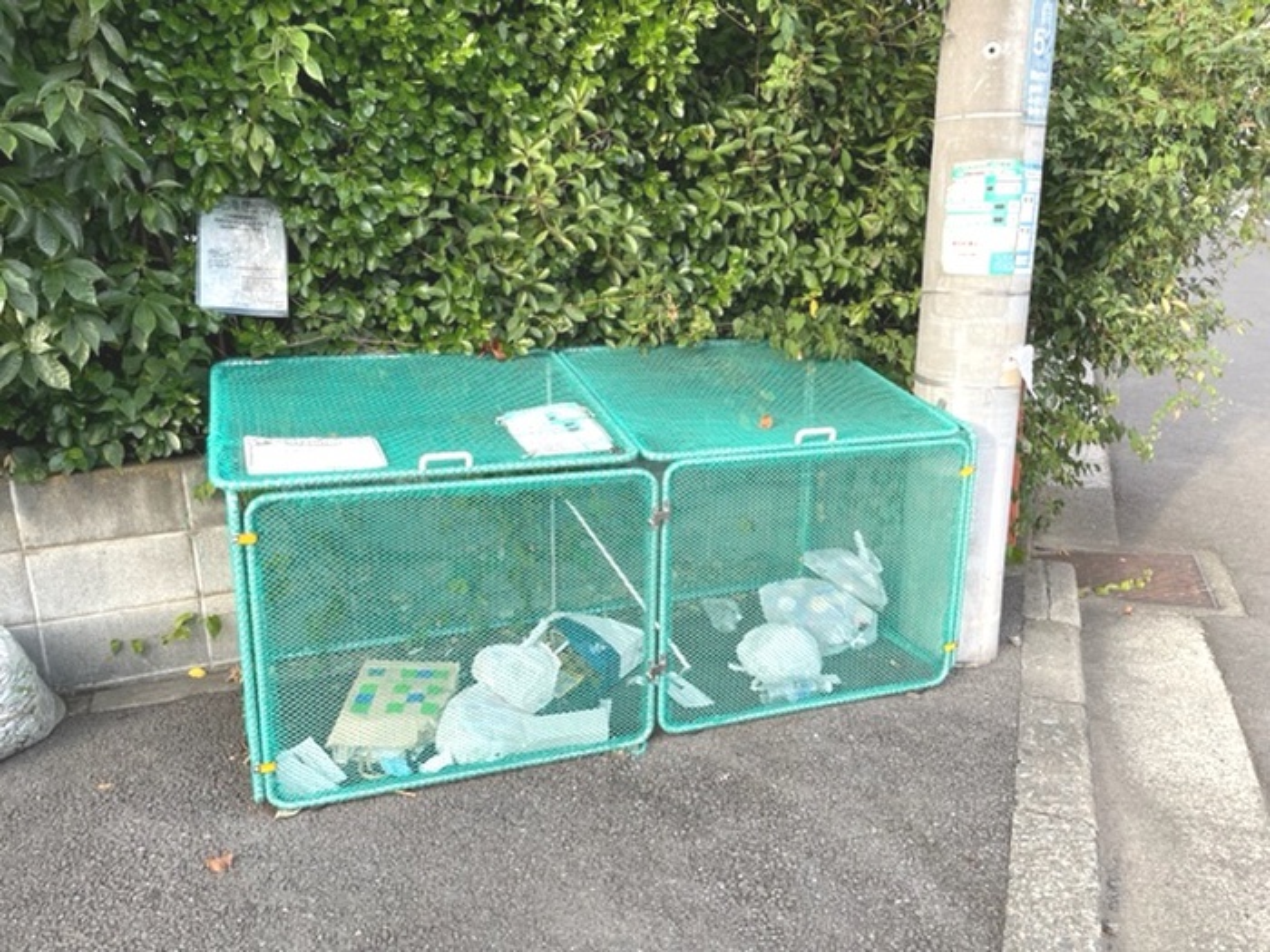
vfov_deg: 53.1
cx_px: 635
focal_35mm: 26
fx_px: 954
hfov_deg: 67.3
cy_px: 476
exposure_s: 1/201
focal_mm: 4.2
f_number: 1.6
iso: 32
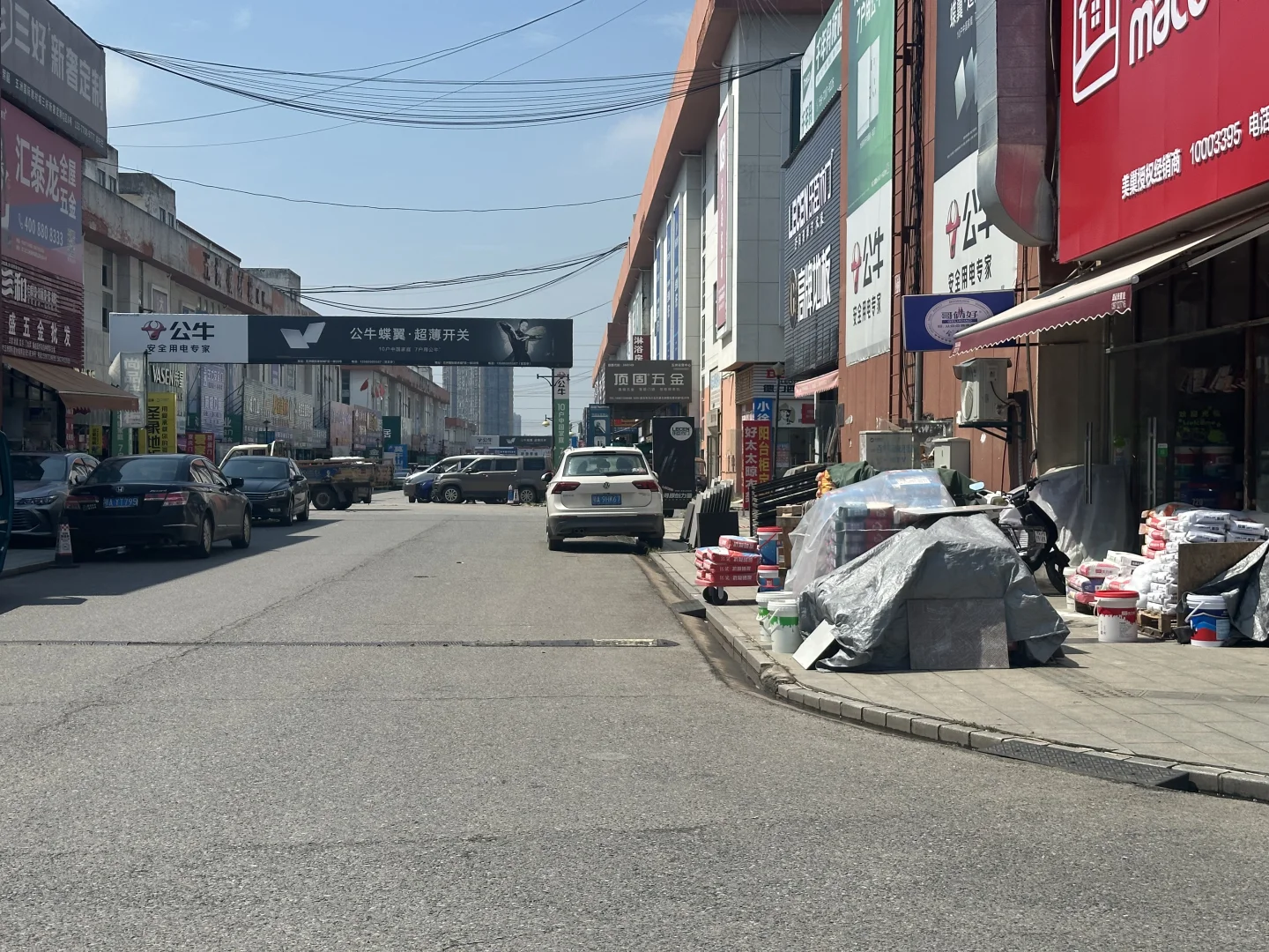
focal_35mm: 48
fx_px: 1760
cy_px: 476
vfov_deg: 30.3
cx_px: 634
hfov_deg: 39.7
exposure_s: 1/5556
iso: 64
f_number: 1.78
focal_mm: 6.86
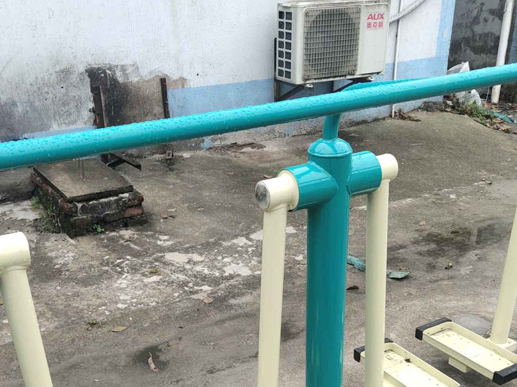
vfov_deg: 27.6
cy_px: 301
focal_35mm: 52
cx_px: 242
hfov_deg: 36.8
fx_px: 777
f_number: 1.79
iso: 59
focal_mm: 4.35
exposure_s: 1/100
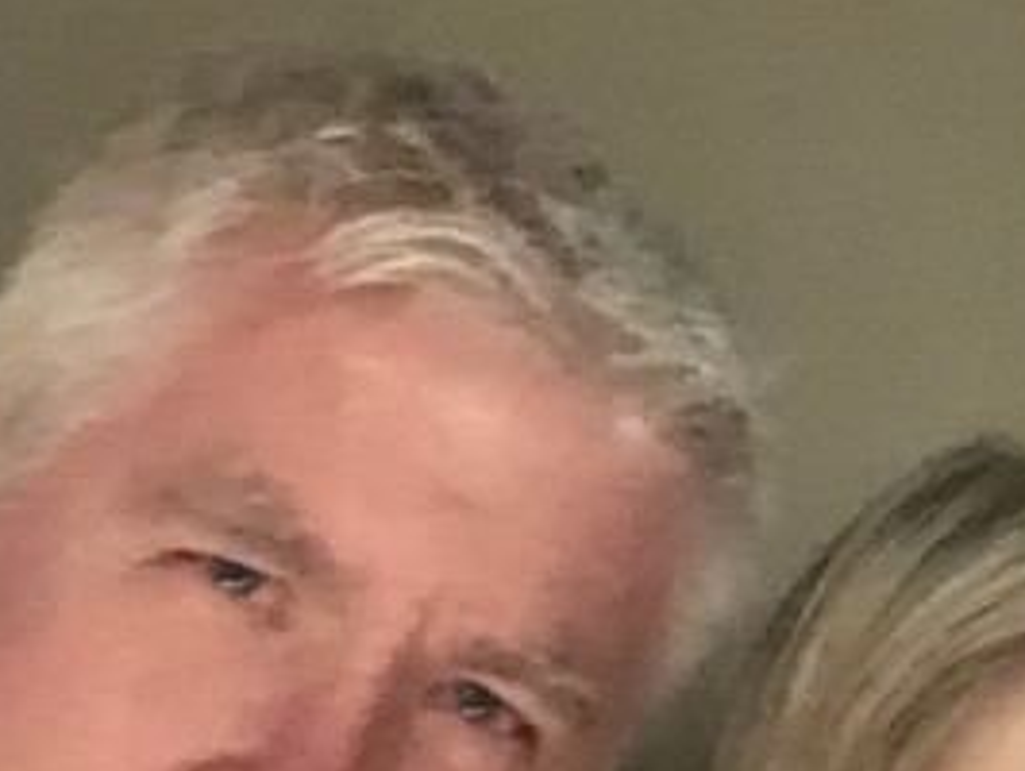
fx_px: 3230
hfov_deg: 17.6
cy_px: 555
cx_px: 1031
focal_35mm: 109
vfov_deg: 13.6
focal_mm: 2.87
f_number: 2.2
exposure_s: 1/15
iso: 1250
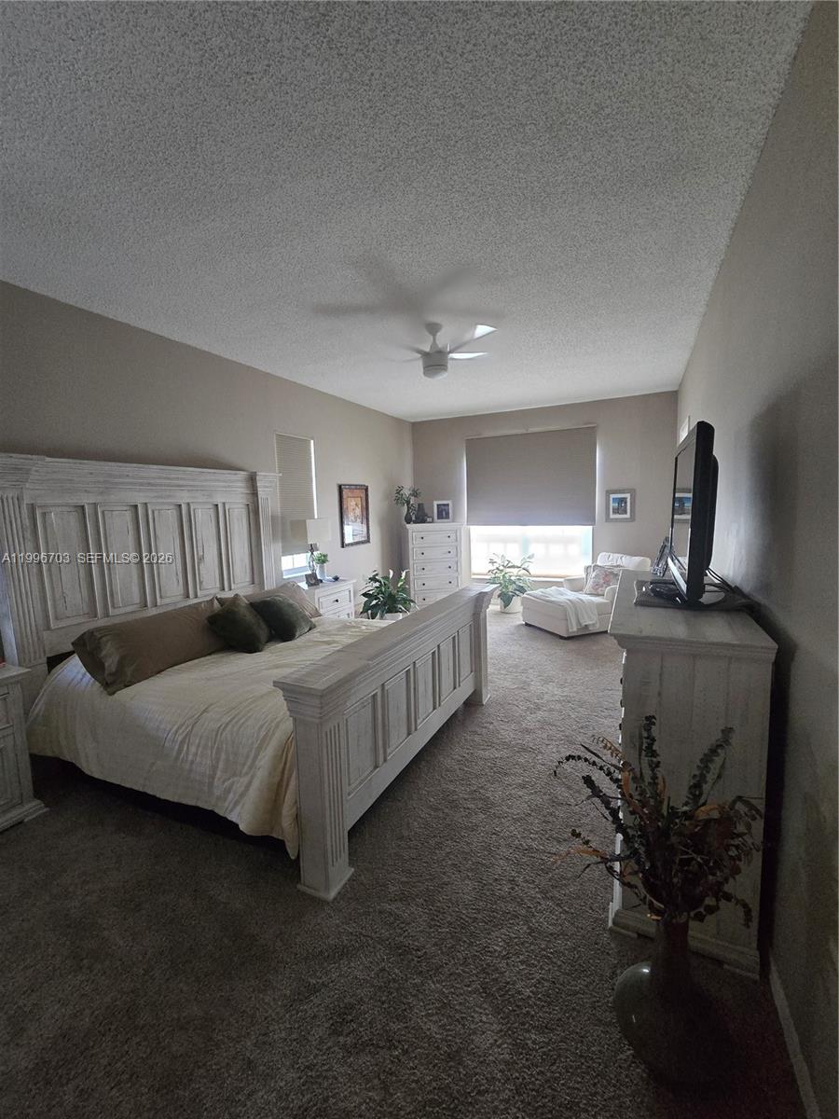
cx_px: 420
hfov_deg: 89.9
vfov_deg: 106.2
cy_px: 560
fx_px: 420
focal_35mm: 13
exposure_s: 1/60
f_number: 2.2
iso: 800
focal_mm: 2.2
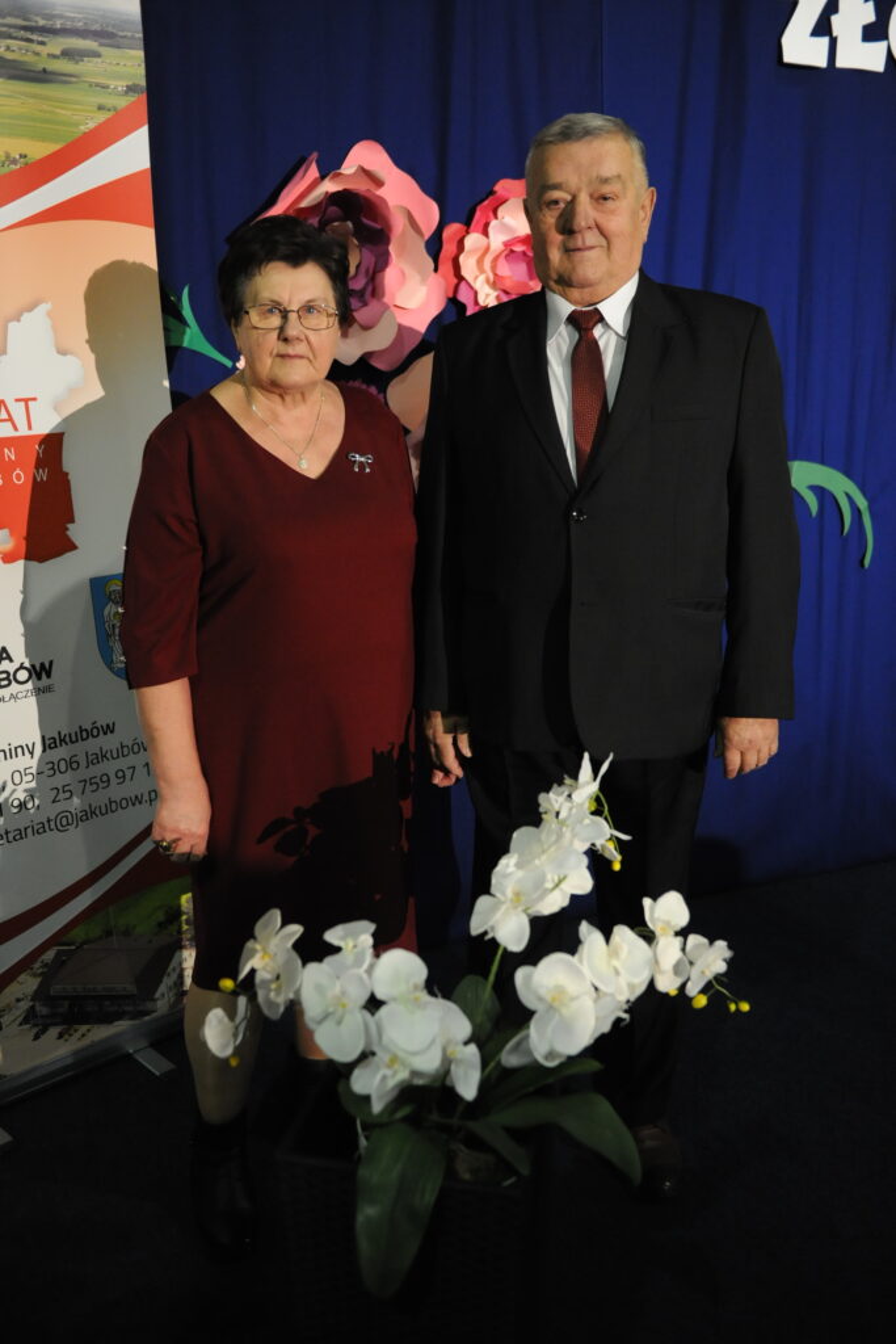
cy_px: 672
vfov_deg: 50.7
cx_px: 448
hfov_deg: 35.1
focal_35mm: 38
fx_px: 1418
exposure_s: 1/200
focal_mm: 38
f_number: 2.8
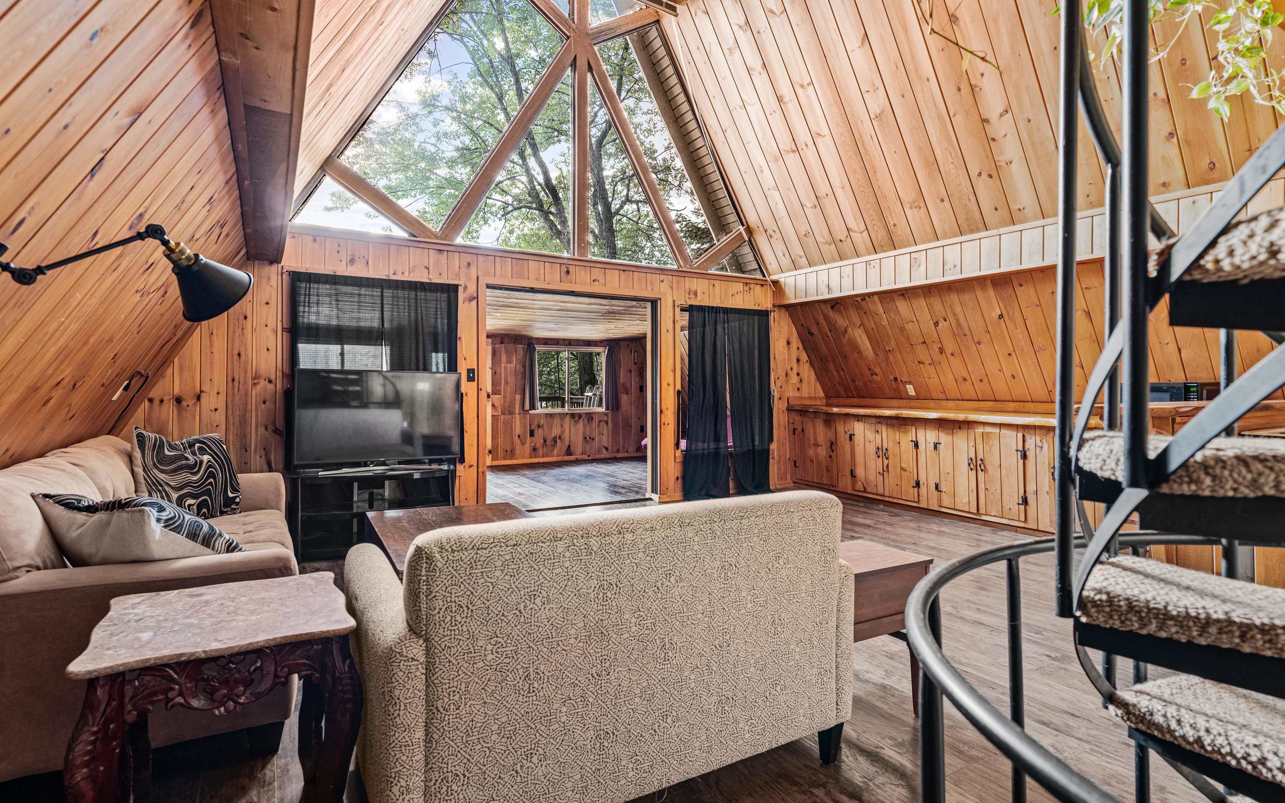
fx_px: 630
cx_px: 622
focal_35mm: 18
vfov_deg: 65.0
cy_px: 415
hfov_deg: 91.1
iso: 400
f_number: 5.6
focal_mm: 17
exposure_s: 1/1.67
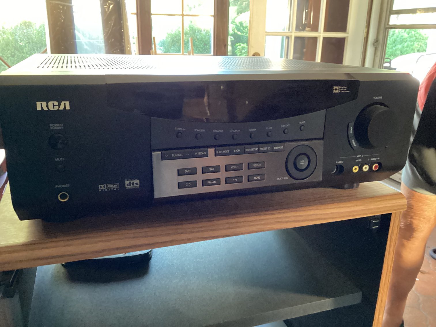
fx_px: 390
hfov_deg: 58.3
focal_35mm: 31
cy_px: 164
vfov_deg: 45.4
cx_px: 218
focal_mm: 3.3
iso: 640
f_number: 2.4
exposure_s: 1/24
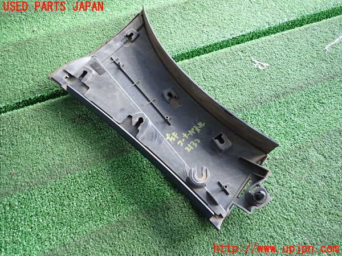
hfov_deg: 69.4
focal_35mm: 25
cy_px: 128
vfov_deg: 54.9
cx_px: 171
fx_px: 247
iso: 500
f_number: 2
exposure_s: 1/100
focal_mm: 4.5
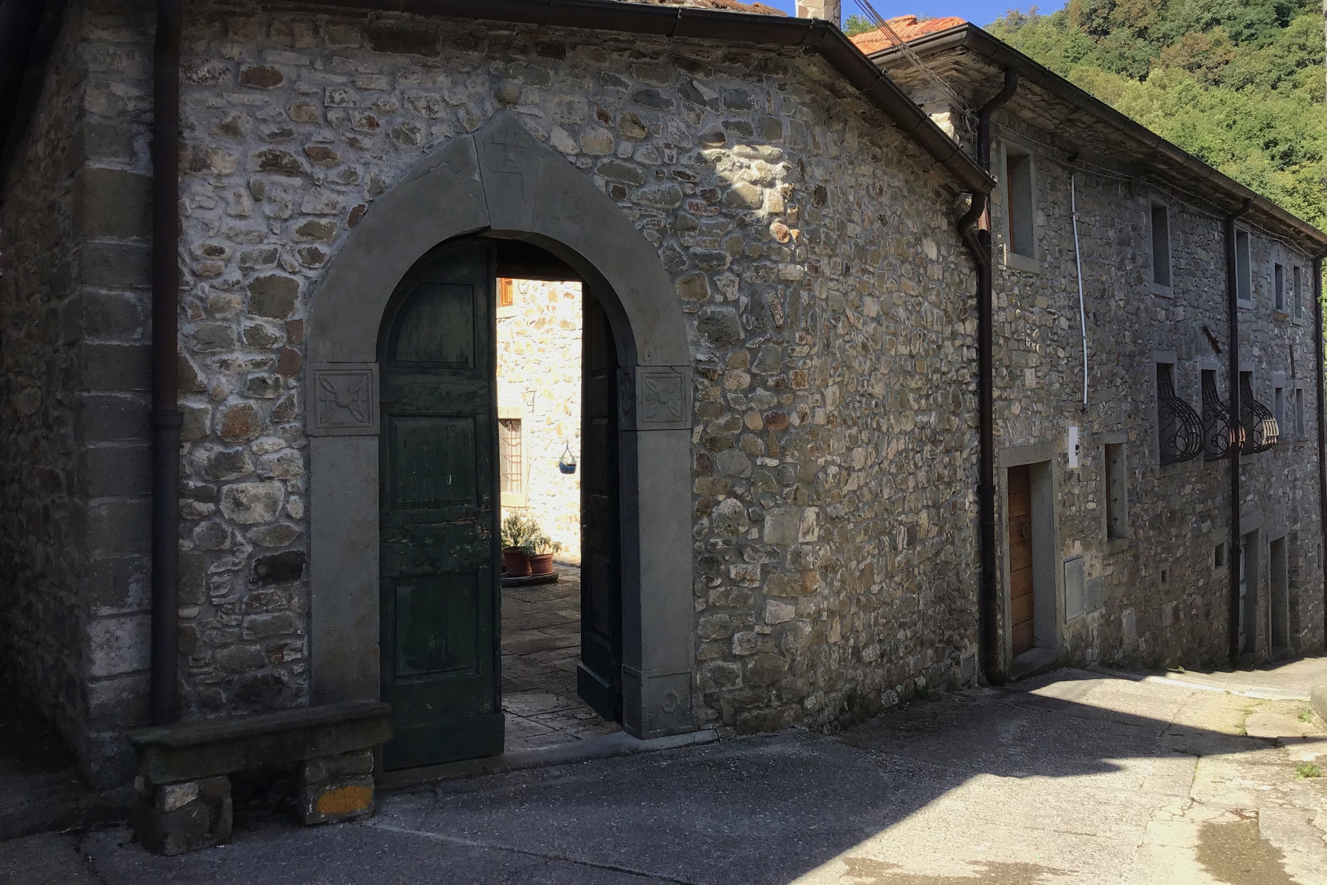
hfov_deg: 57.2
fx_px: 1216
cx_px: 654
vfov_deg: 39.9
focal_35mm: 33
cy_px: 379
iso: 25
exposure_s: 1/458
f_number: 2.4
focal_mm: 3.3
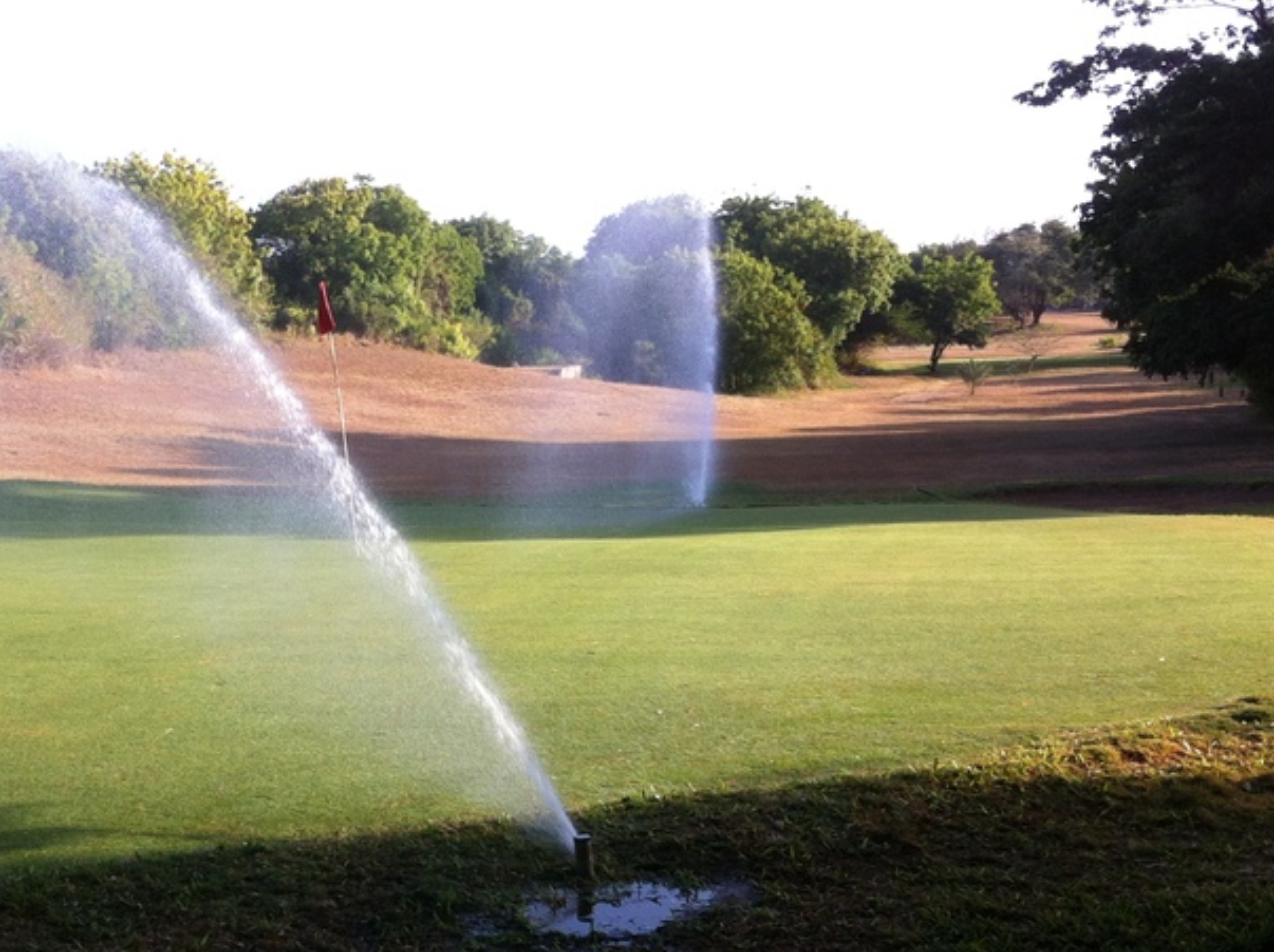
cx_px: 399
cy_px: 704
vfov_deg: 24.9
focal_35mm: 58
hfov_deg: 32.9
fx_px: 2132
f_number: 2.8
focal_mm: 3.85
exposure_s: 1/413
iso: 80
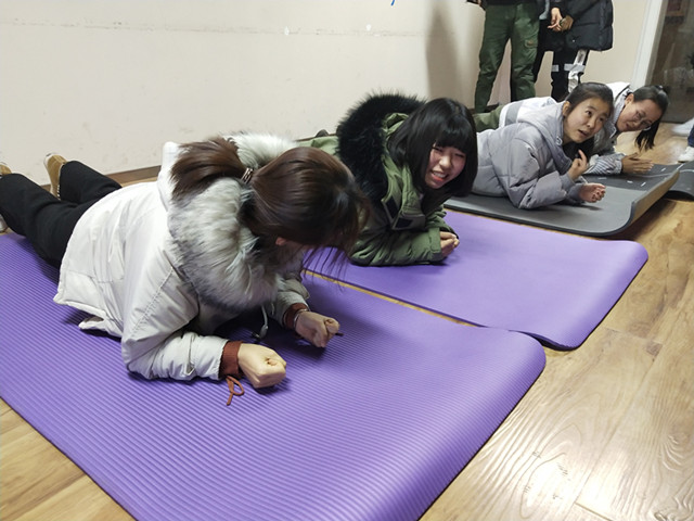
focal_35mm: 30
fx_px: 601
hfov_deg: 60.0
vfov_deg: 46.8
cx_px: 347
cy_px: 260
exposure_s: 1/33.3
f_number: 1.8
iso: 363
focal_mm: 3.95
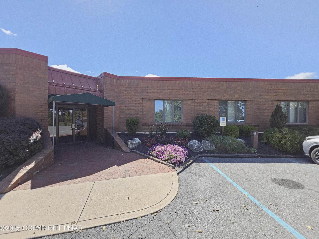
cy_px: 120
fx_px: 120
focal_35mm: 13
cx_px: 160
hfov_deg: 106.2
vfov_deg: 89.9
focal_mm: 1.74
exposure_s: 1/315
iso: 32
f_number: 2.2
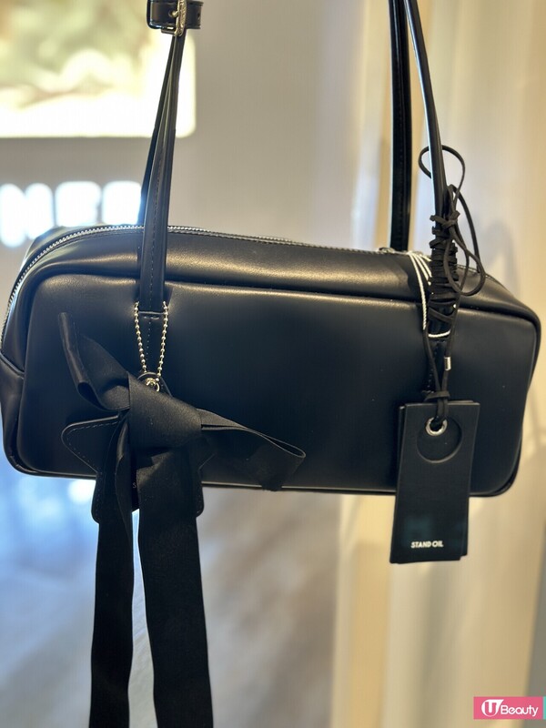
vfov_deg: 39.7
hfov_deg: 30.3
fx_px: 1009
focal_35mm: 48
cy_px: 364
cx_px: 273
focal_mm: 6.86
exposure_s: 1/33
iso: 400
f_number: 1.78
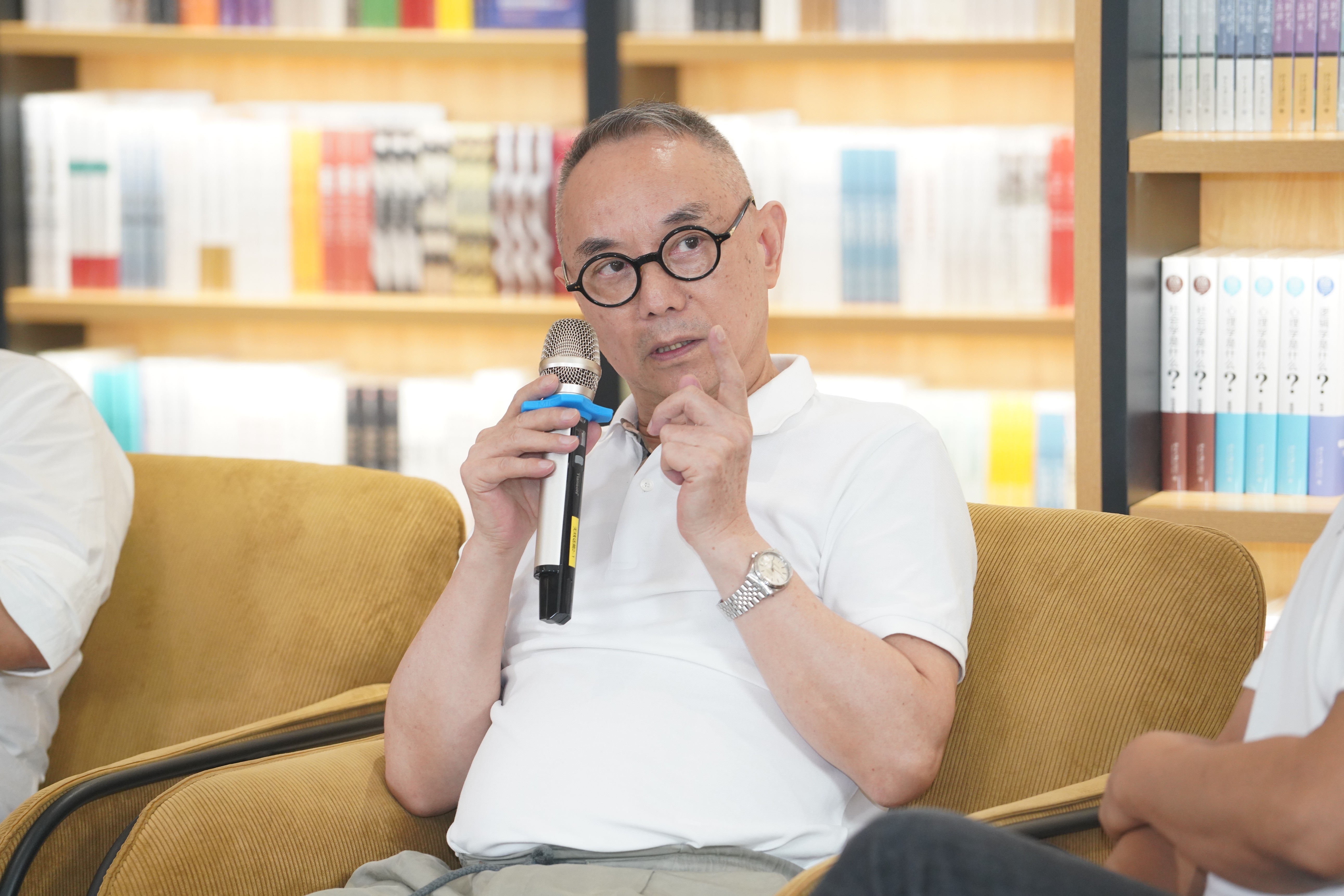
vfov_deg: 7.9
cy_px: 448
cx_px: 672
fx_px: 6497
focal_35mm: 174
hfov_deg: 11.8
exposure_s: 1/160
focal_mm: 174
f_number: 4.5
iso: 2500
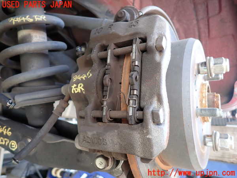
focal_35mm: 25
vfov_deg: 54.9
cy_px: 89
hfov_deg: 69.4
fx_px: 171
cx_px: 118
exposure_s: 1/100
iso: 100
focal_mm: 4.5
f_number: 2
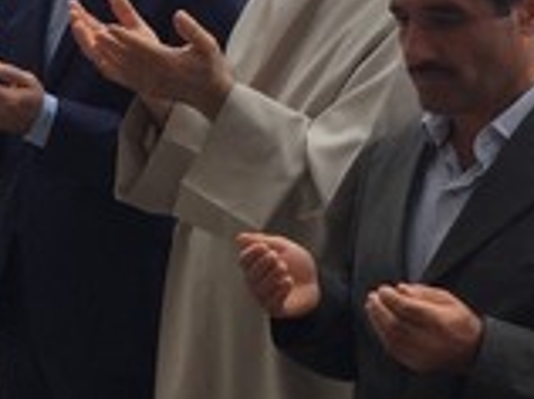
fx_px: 1895
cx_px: -95
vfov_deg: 11.9
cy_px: 345
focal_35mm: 123
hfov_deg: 15.5
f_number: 2.2
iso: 32
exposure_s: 1/101
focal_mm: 4.15
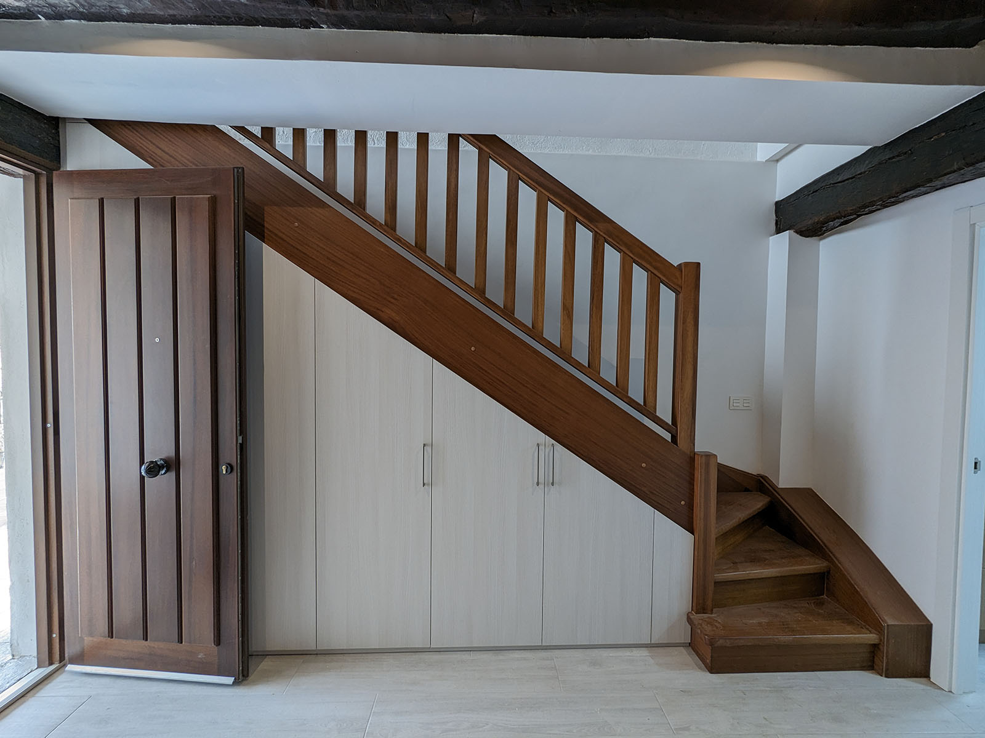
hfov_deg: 94.5
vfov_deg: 78.1
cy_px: 369
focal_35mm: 16
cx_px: 492
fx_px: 455
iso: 21
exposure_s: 1/25
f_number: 2.2
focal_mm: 2.35
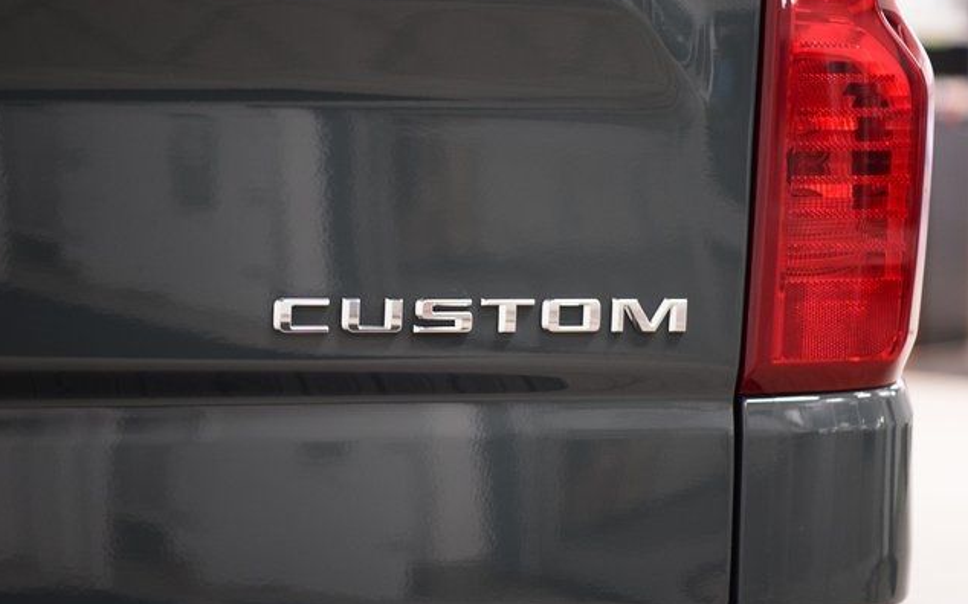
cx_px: 481
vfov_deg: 12.1
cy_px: 301
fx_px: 2849
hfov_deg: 19.3
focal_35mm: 108
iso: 1600
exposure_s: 1/50
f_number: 2.8
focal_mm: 70
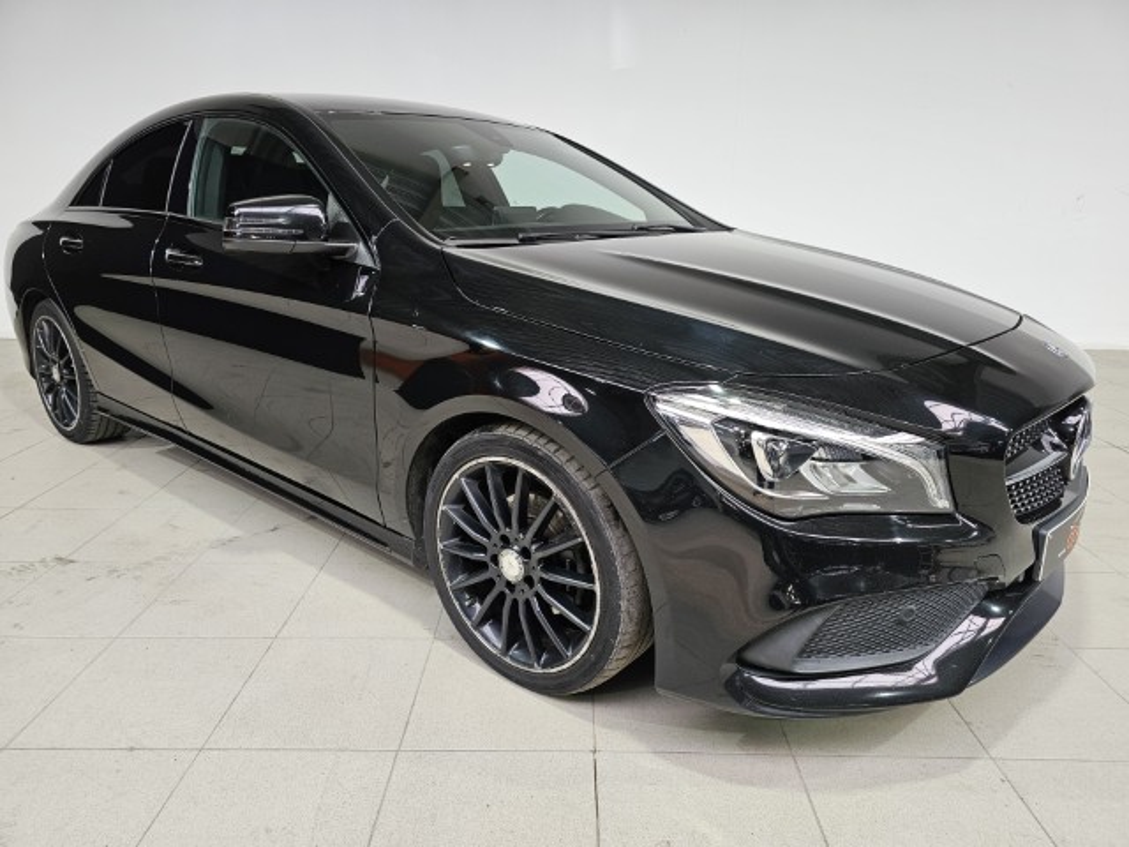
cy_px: 424
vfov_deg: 58.9
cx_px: 564
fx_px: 750
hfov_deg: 73.9
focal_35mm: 23
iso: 160
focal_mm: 6.3
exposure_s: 1/180
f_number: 1.7
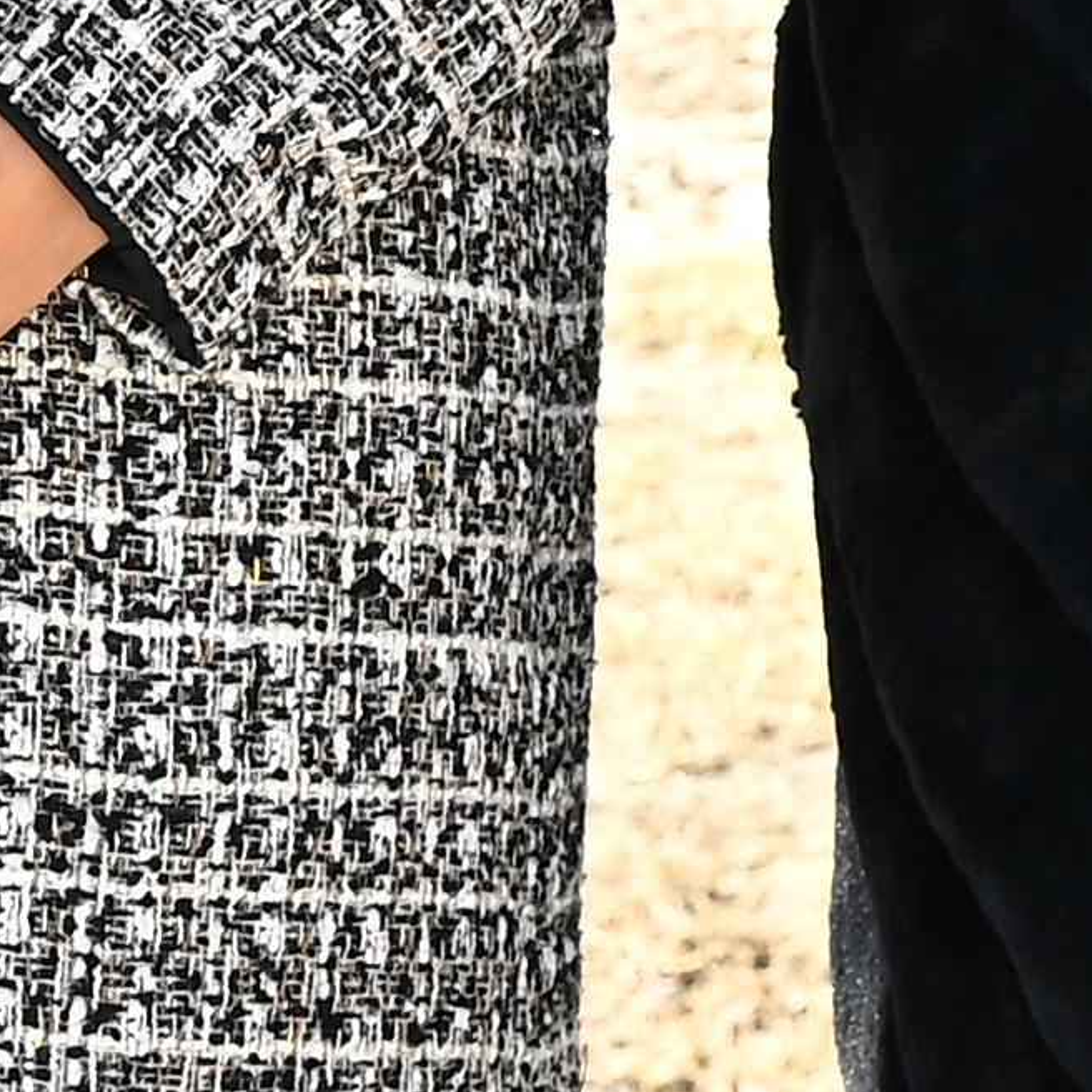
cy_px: -1072
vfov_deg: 5.5
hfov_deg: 5.6
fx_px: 11171
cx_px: 393
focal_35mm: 313
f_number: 6.3
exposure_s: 1/160
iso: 100
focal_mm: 40
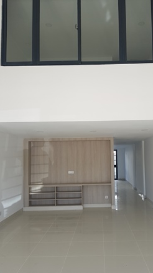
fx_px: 209
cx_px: 98
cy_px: 138
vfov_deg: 66.1
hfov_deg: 39.8
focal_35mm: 29
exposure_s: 1/158
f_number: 1.7
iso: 40
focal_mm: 4.3
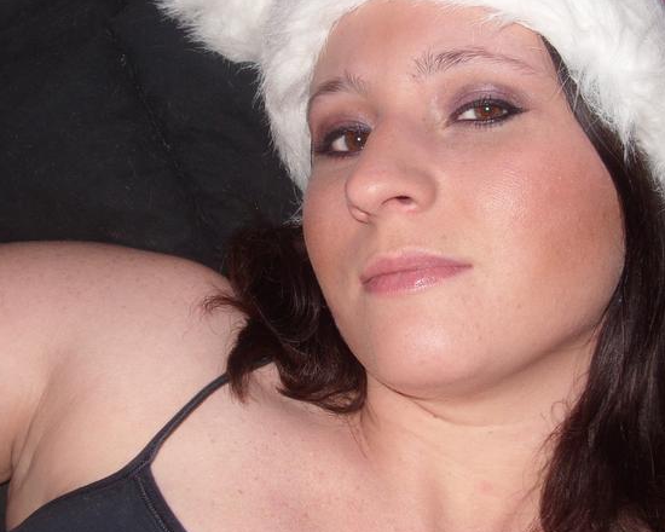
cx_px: 377
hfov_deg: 34.7
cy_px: 224
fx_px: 1063
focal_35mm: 54
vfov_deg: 28.1
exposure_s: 1/30
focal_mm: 6.3
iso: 50
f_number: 2.8
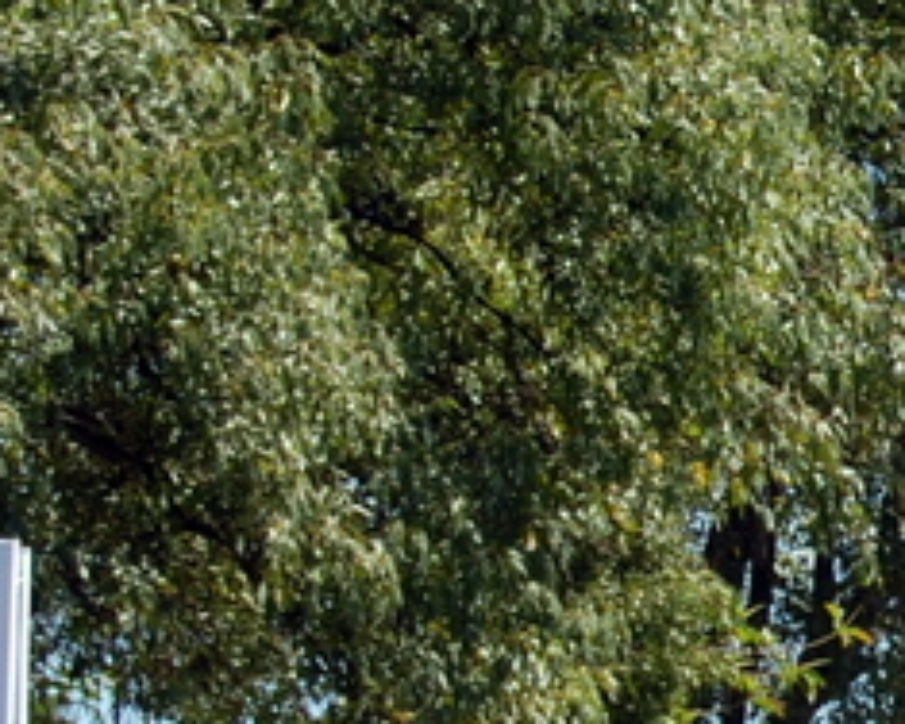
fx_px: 8223
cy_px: 526
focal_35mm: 307
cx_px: 1725
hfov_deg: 6.2
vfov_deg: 5.0
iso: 200
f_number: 9
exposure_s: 1/320
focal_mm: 50
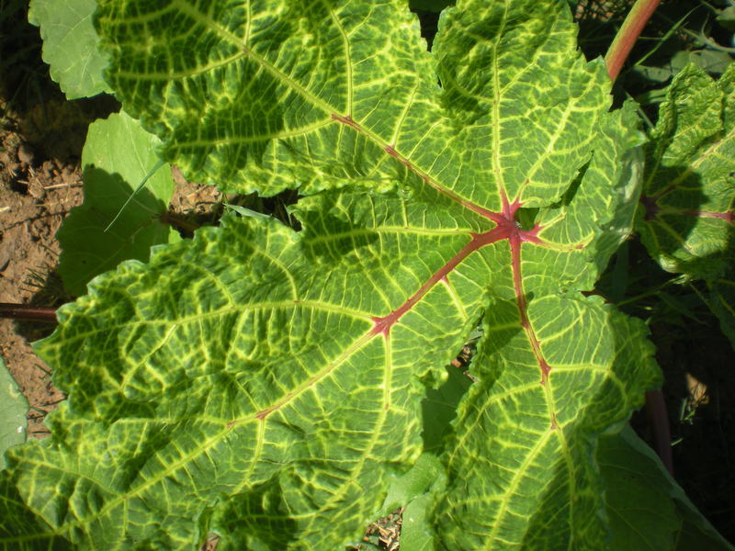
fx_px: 807
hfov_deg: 49.0
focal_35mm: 38
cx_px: 368
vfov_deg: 37.7
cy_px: 276
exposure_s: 1/296
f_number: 4.6
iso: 64
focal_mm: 6.3
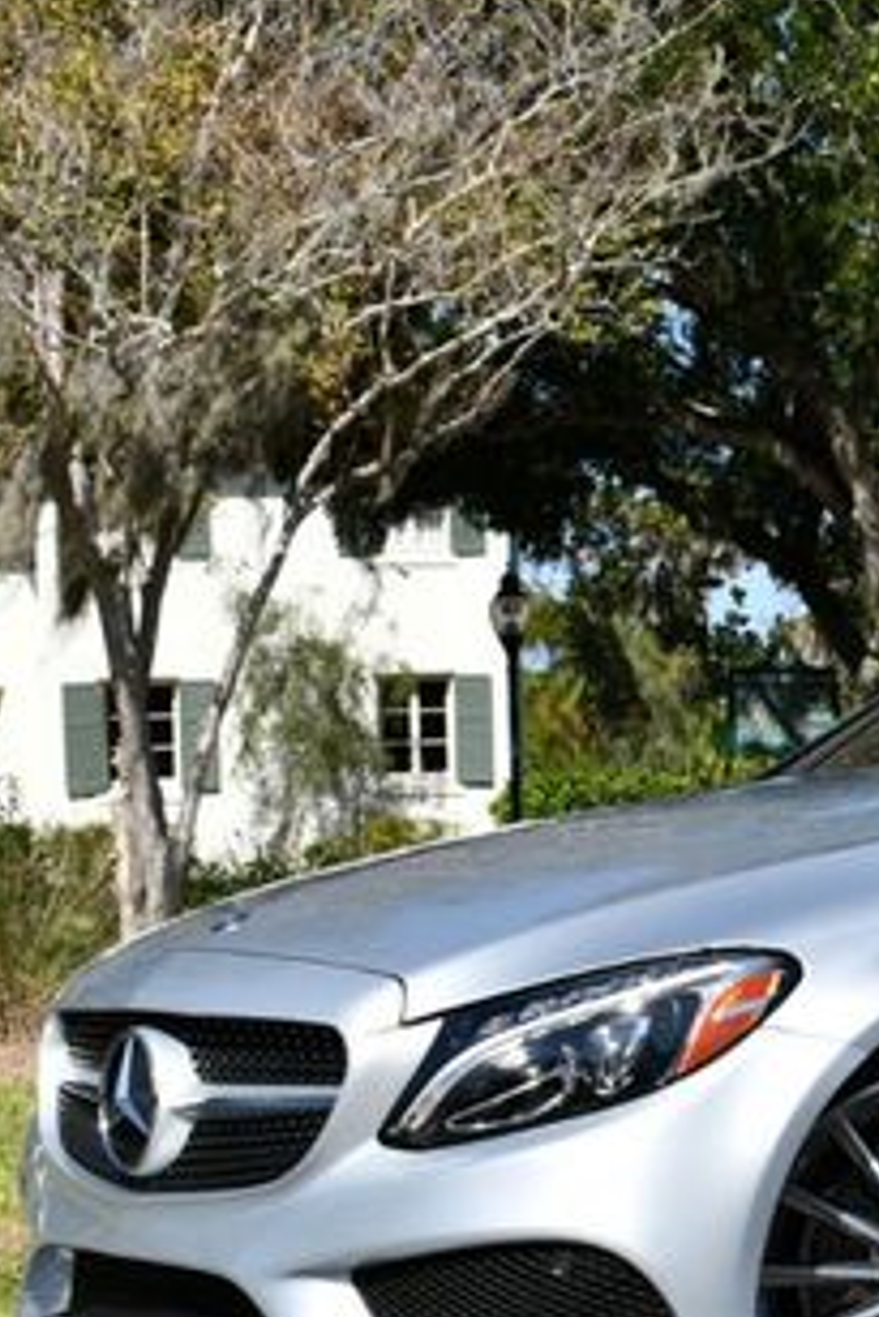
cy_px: 723
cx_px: 1192
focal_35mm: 100
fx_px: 3658
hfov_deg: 13.2
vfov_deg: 20.4
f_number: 9
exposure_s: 1/320
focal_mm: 24
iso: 100
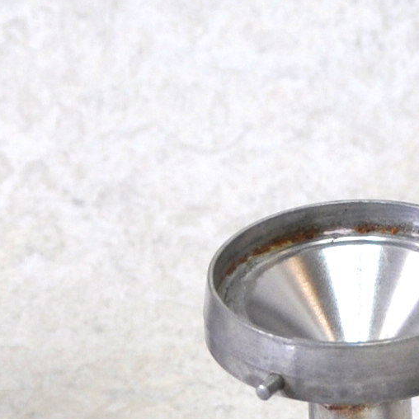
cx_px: 351
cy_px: 486
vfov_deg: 4.6
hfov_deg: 4.6
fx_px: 5163
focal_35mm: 377
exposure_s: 1/25
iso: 200
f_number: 5.6
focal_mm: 38
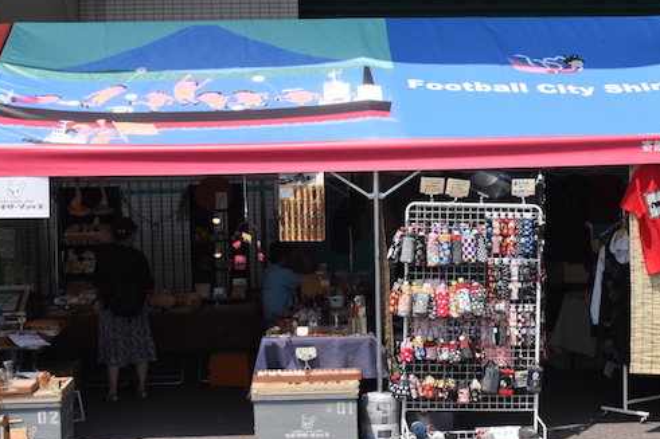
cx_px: 368
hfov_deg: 28.5
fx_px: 1298
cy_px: 254
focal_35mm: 71
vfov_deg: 19.2
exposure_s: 1/800
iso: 800
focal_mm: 29
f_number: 14
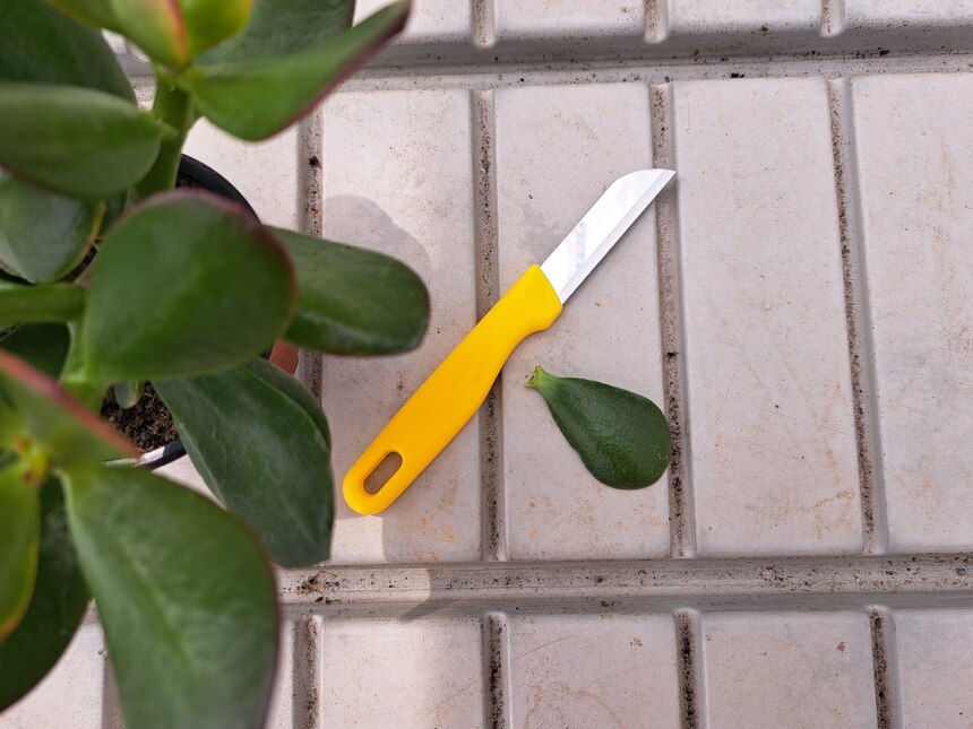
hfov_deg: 71.6
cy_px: 364
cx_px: 486
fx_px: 675
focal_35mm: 24
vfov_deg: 56.8
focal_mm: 5.23
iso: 50
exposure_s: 1/158
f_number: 1.8
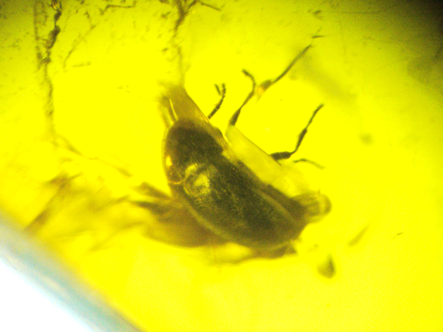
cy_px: 166
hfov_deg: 19.1
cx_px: 222
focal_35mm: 103
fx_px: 1318
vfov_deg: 14.4
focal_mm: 17
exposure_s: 1/400
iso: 400
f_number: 4.9
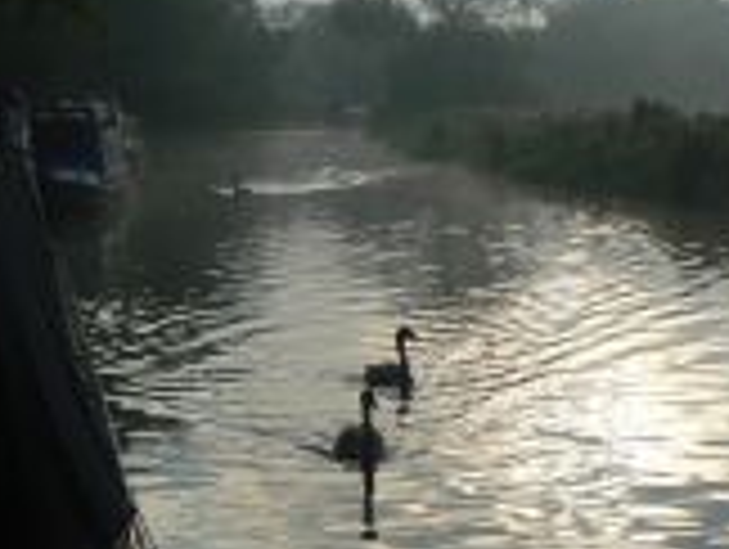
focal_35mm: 80
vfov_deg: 18.5
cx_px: 450
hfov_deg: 24.3
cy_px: 324
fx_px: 1687
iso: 80
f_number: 6.3
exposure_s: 1/500
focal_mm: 6
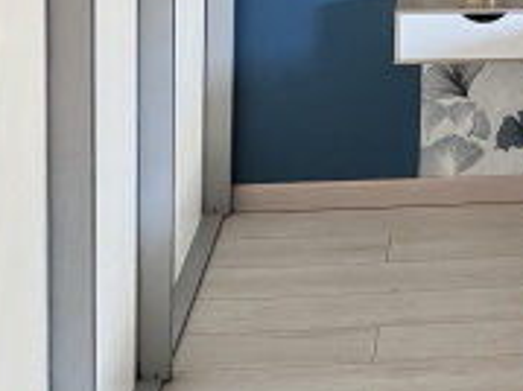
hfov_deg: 13.0
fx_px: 2023
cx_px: 999
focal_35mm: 134
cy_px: -201
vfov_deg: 10.6
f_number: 1.78
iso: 500
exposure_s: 1/60
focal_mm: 6.86
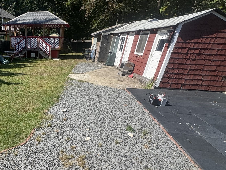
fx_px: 170
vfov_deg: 50.9
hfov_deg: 59.4
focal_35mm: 26
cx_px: 32
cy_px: 126
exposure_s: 1/1323
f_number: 2.2
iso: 50
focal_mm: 2.22
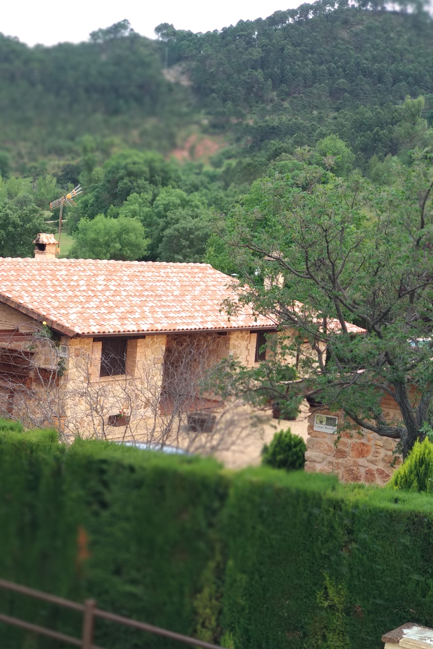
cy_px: 325
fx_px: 1317
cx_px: 63
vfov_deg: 27.7
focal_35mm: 73
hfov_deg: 18.4
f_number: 2.6
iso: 250
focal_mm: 5.99
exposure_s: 1/100
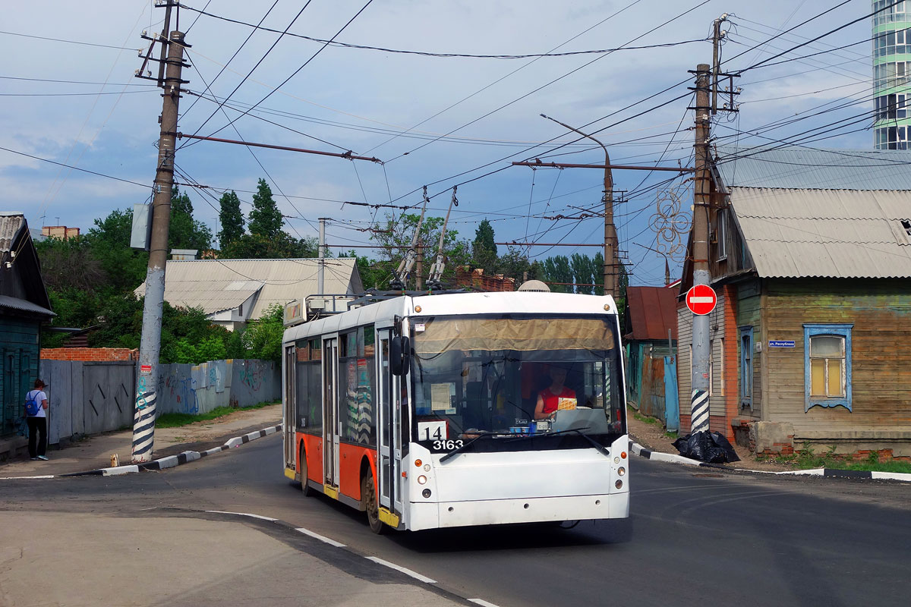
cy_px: 304
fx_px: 1240
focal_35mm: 49
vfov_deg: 27.5
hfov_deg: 40.3
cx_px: 456
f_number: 5.6
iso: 125
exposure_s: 1/500
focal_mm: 18.02
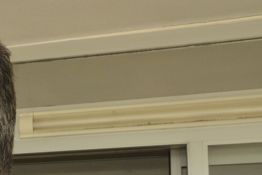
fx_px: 742
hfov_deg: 16.3
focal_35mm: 102
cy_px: 245
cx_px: -233
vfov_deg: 12.9
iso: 800
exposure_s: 1/400
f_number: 10
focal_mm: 18
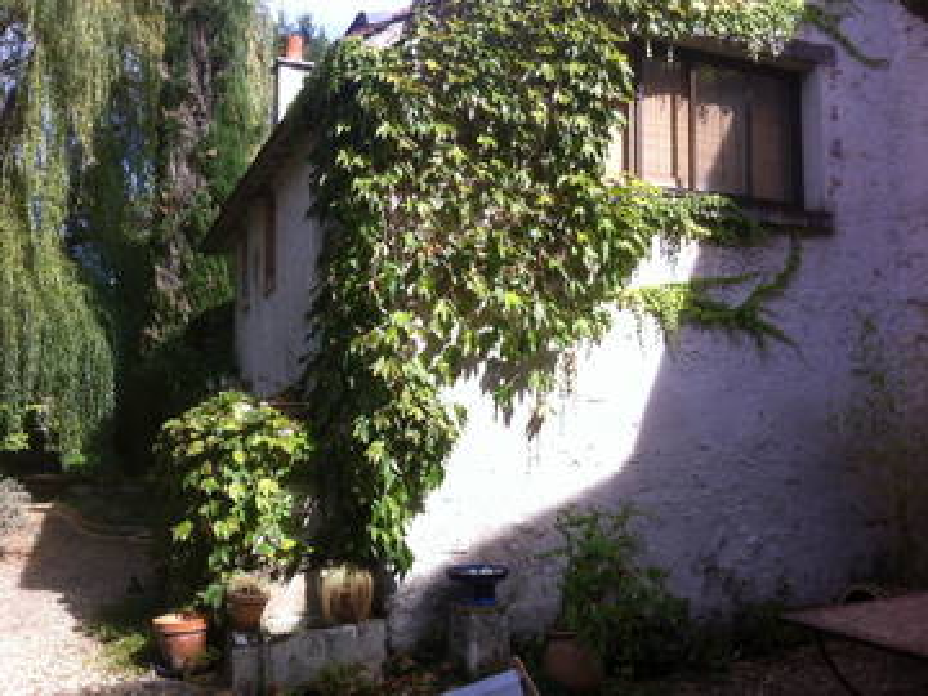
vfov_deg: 40.7
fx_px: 938
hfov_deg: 52.6
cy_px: 348
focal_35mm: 35
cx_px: 464
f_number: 2.8
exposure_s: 1/431
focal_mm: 3.85
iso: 80
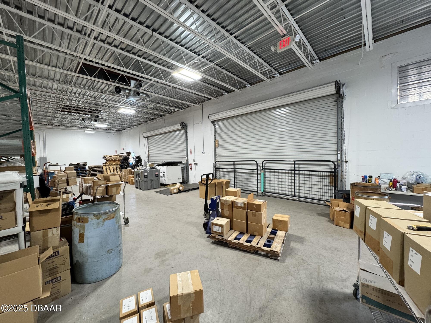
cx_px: 216
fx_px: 174
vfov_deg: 85.7
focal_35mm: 14
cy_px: 162
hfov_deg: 102.1
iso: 250
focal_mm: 2.22
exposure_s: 1/120
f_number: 2.2
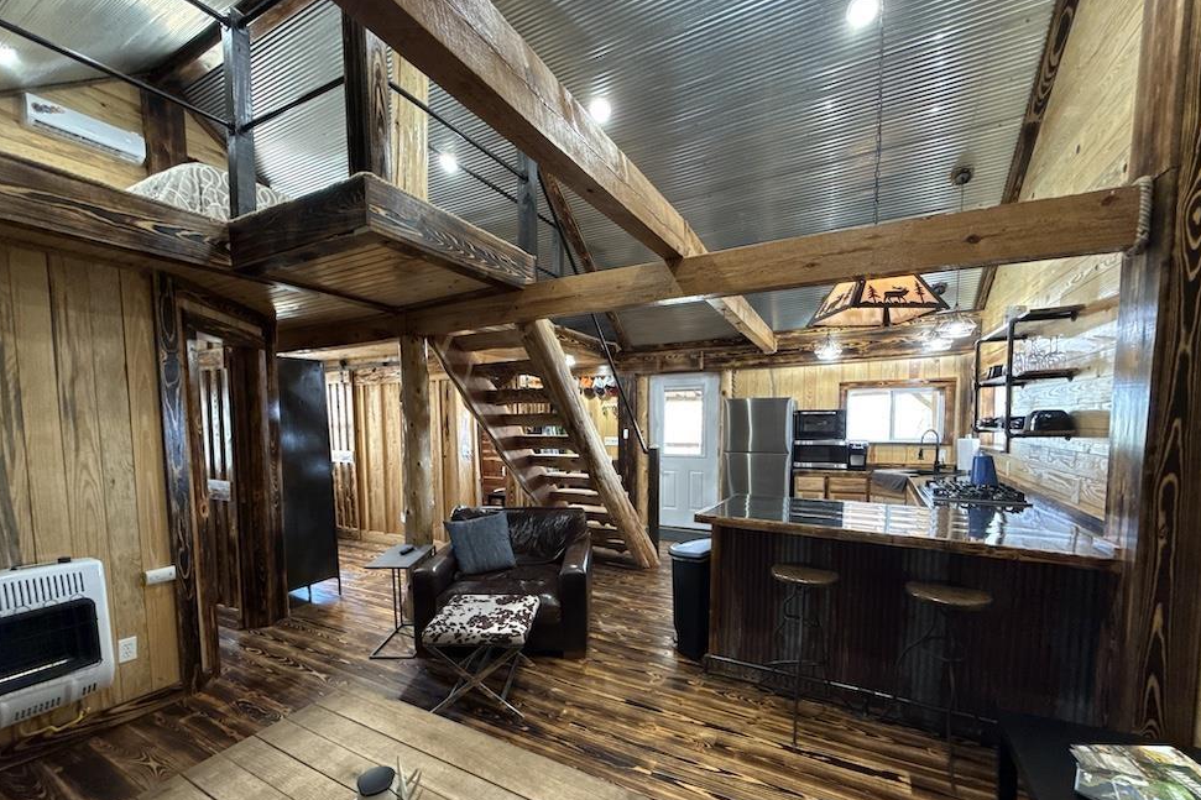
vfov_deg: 76.8
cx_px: 590
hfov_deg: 100.4
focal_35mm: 15
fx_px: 500
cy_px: 459
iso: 640
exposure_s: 1/60
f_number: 2.2
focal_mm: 2.22
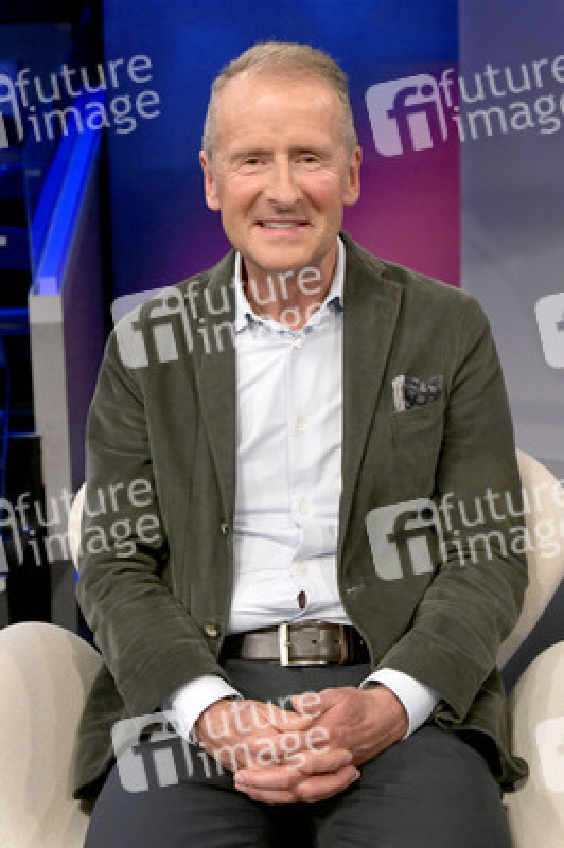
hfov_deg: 33.3
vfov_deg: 48.5
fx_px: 942
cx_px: 282
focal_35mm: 40
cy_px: 424
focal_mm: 40
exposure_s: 1/200
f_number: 7.1
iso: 2000
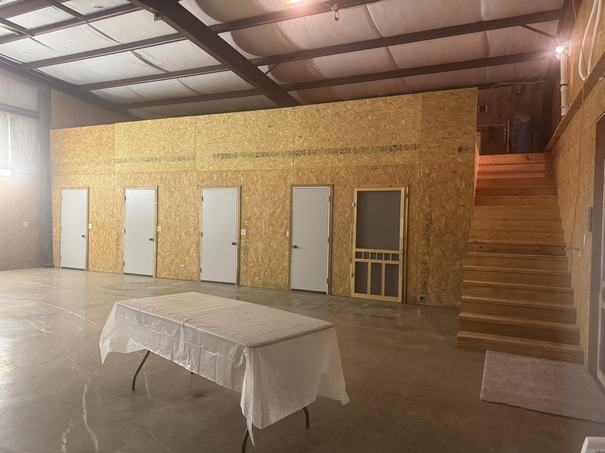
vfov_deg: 56.8
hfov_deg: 71.6
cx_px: 302
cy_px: 226
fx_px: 419
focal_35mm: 24
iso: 800
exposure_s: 1/60
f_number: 1.78
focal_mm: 6.76
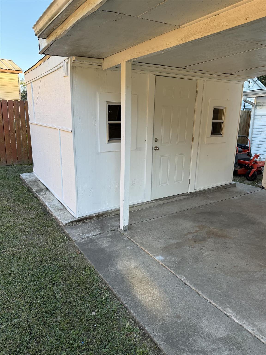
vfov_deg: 71.6
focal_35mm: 24
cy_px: 178
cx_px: 133
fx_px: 246
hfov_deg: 56.8
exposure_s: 1/383
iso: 80
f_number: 1.78
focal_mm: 6.76
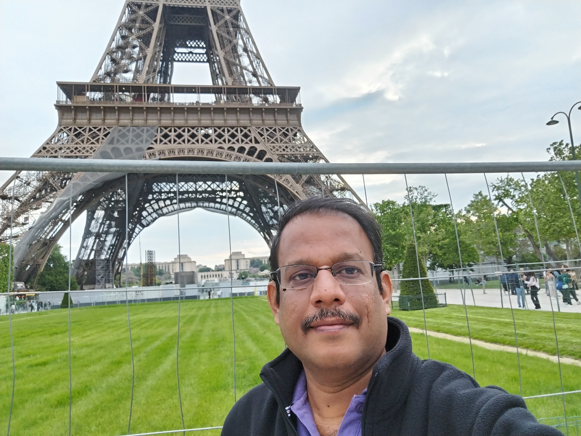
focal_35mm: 24
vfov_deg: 56.8
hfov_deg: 71.6
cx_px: 290
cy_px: 218
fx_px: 403
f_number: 2.45
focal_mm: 3.25
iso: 100
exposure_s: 1/231
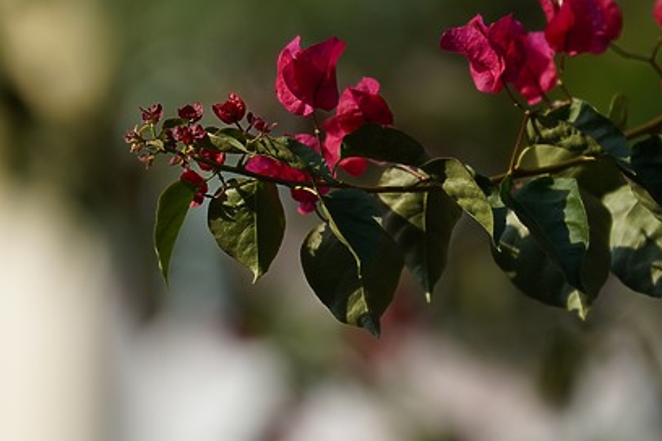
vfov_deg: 2.6
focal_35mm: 529
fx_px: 9727
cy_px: 191
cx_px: 333
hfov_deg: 3.9
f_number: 5.6
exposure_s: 1/640
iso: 100
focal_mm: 300
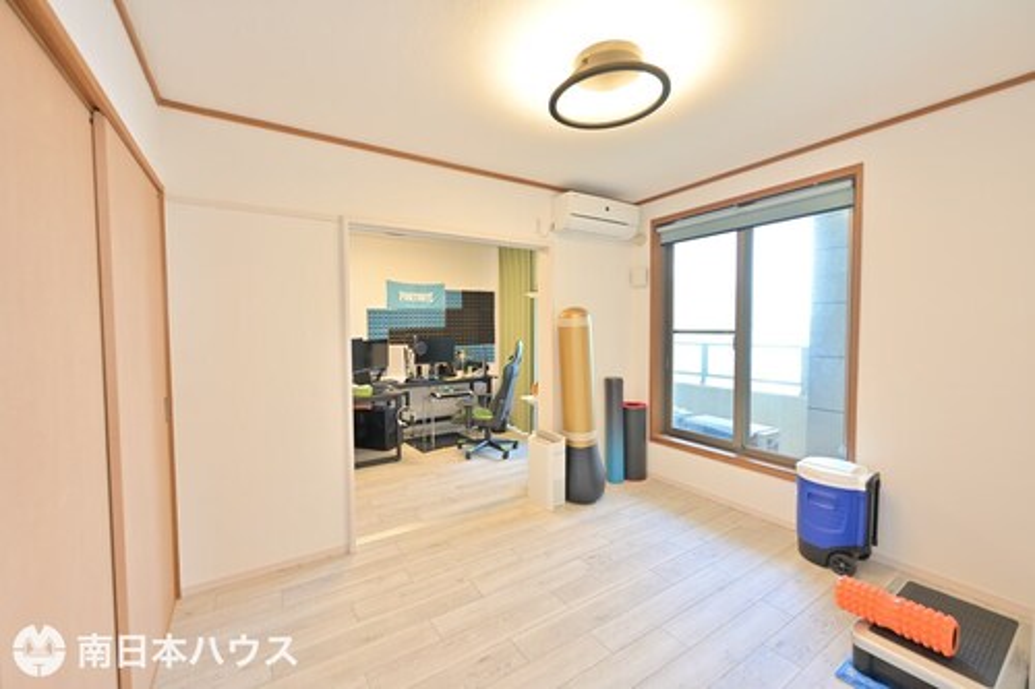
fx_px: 402
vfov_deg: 81.2
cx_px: 518
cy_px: 344
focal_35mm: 14
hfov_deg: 104.3
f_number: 3.2
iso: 100
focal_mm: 14
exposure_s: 1/40
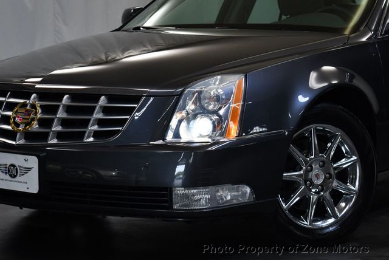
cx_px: 194
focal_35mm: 96
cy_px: 130
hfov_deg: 21.2
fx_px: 1038
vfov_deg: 14.3
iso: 450
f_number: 5.3
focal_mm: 48
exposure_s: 1/250
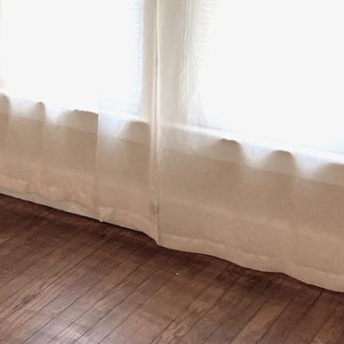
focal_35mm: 82
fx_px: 922
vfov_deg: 20.3
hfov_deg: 18.6
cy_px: -15
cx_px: -179
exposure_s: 1/60
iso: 80
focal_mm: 3.99
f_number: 1.8
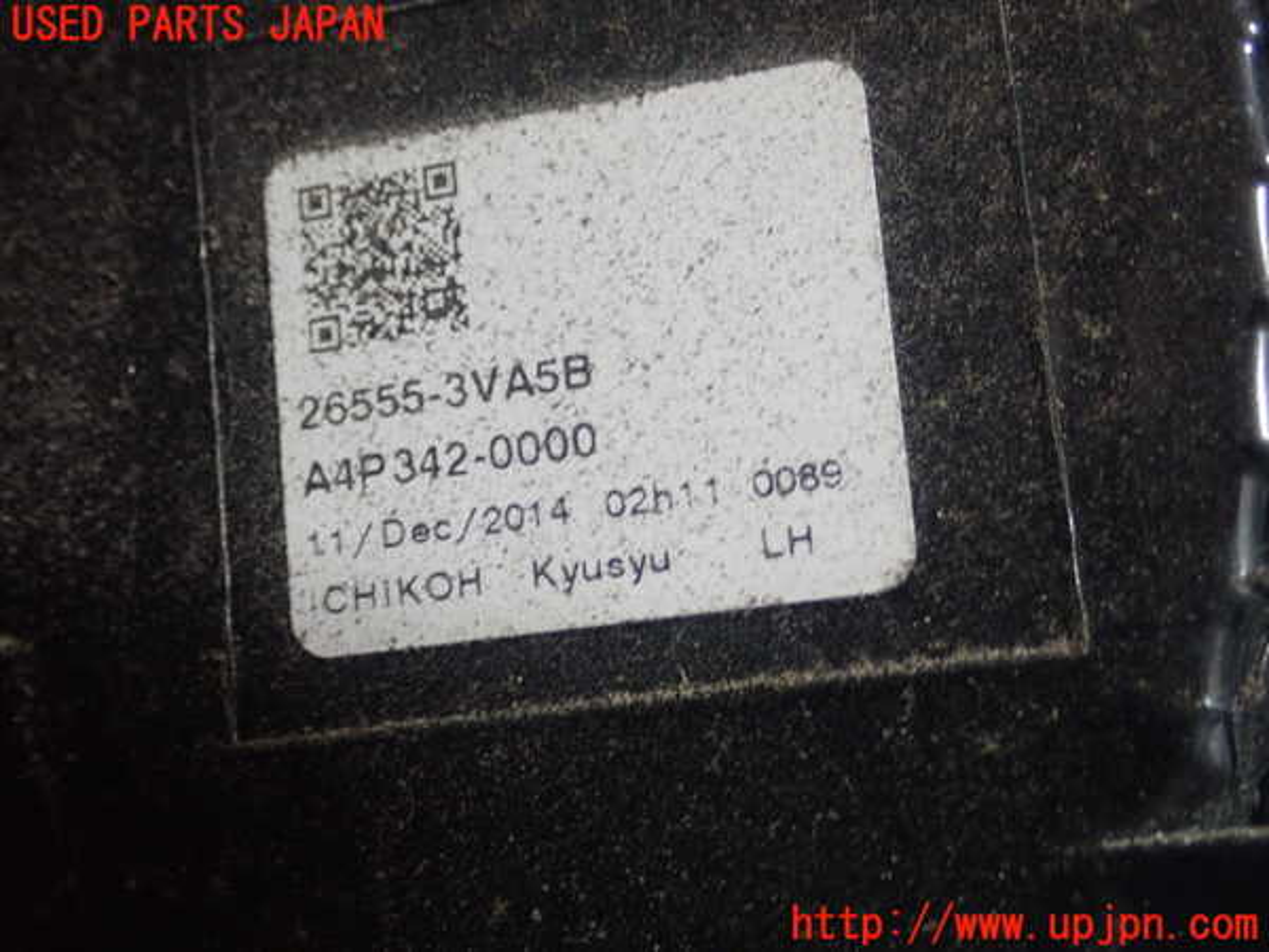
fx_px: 1943
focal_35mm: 53
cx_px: 634
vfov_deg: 27.5
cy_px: 476
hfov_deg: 36.2
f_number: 3.4
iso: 800
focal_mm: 9.61
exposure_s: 1/30
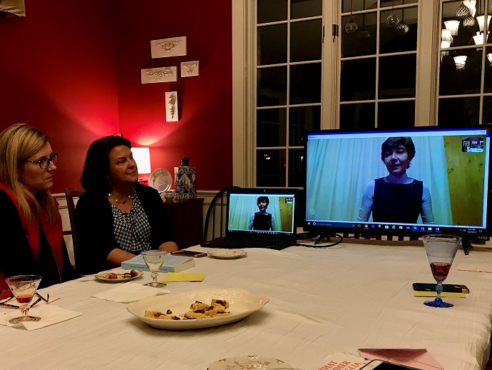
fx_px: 398
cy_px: 185
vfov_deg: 49.8
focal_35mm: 28
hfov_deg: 63.4
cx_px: 246
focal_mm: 3.99
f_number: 1.8
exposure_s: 1/24
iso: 40
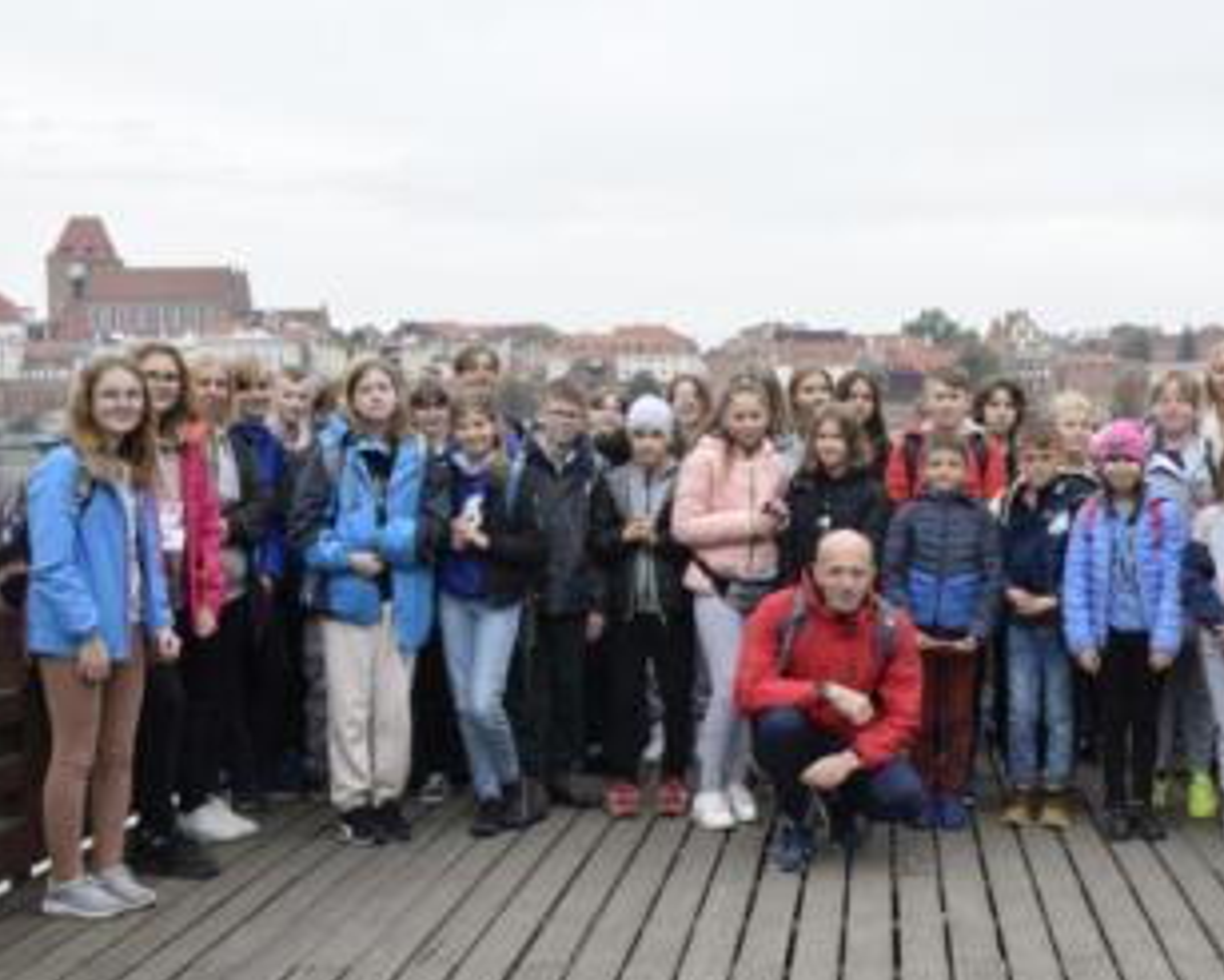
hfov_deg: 33.5
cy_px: 524
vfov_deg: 27.6
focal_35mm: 55
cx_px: 897
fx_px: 1994
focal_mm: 24
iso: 800
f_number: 10
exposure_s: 1/400
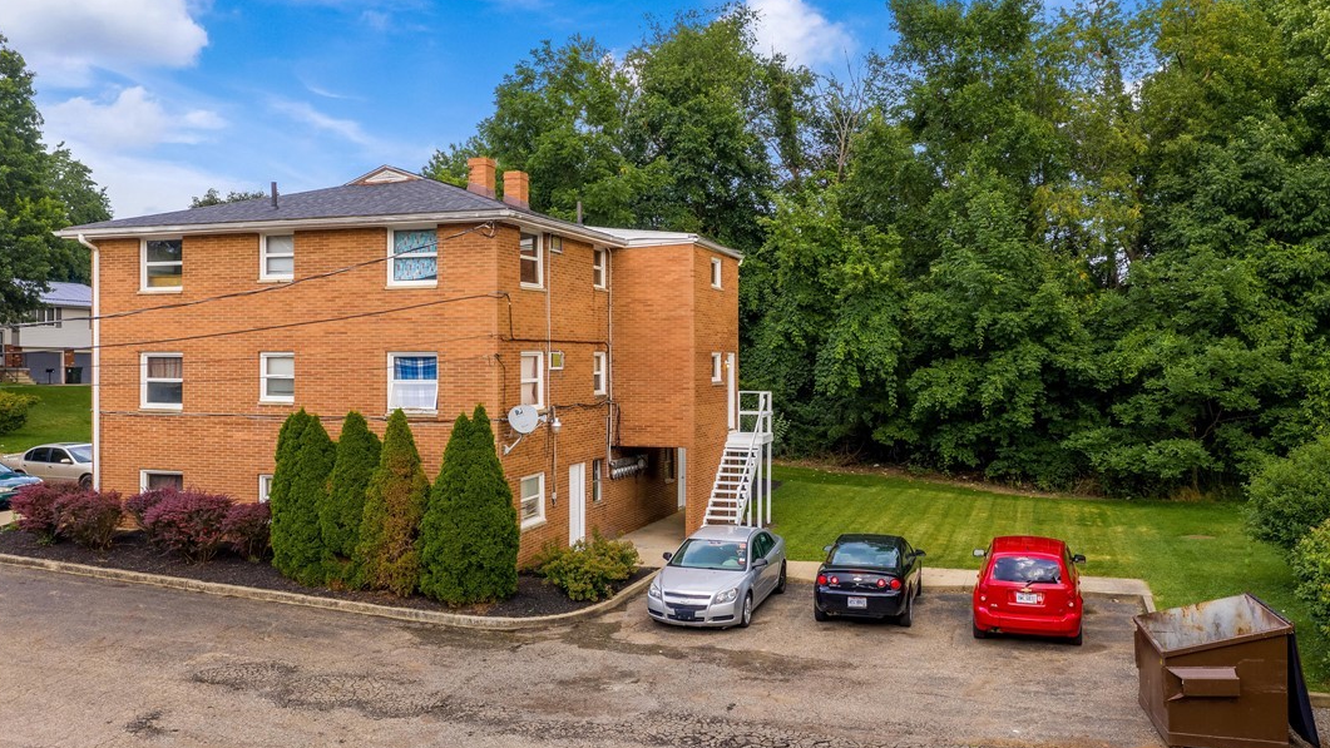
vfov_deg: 39.0
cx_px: 667
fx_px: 1058
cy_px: 375
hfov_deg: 64.3
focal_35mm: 30
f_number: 4.5
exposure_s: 1/60
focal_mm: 10.26
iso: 100
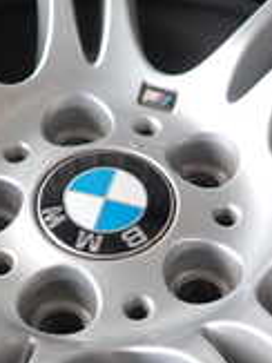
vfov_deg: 21.1
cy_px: 285
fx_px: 965
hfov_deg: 16.0
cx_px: 120
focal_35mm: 92
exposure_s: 1/60
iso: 125
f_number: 2
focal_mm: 4.5
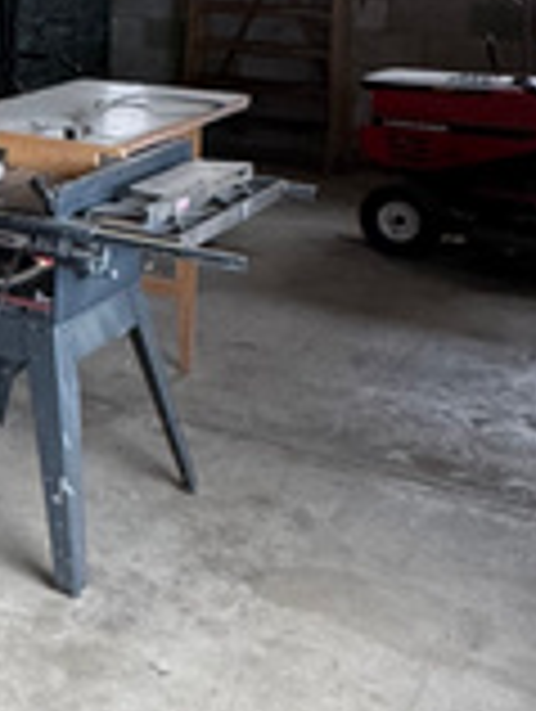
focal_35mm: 68
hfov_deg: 18.9
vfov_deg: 26.8
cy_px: -14
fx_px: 1400
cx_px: -279
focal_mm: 2.22
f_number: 2.2
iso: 320
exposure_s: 1/99
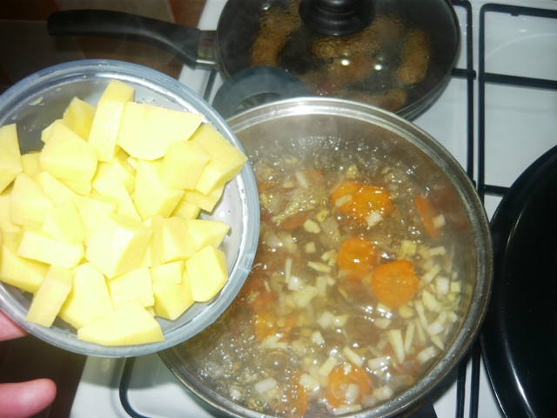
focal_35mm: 33
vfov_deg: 42.9
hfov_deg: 55.4
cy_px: 209
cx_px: 278
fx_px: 531
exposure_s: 1/30
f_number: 2.8
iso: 100
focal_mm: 5.5
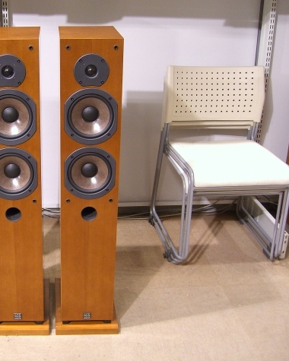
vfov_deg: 37.3
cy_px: 182
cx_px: 48
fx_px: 535
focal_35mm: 50
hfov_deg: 29.4
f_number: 2.8
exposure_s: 1/10
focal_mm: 7.9
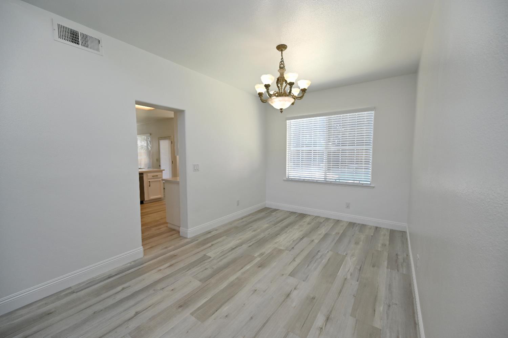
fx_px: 197
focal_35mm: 14
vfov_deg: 81.1
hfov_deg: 104.3
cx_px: 254
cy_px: 169
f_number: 5
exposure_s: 1/100
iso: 200
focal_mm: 14
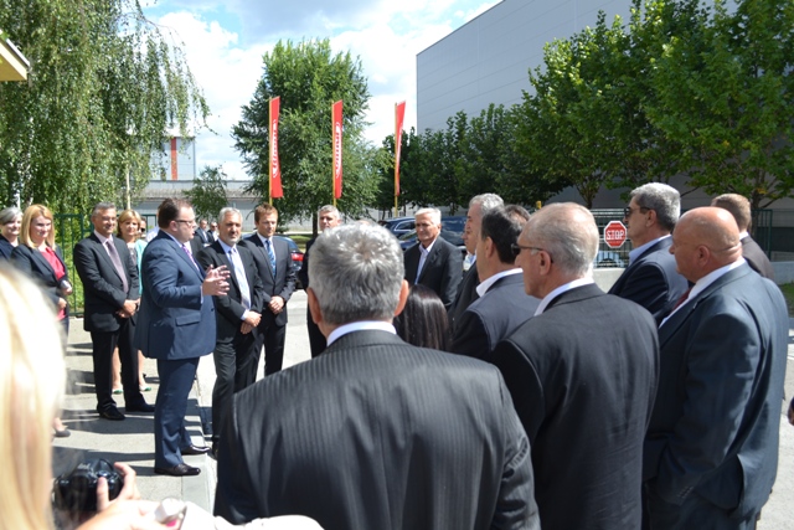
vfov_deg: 43.6
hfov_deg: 61.9
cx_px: 397
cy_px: 265
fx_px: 662
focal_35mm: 30
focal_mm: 20
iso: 100
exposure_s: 1/200
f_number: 7.1
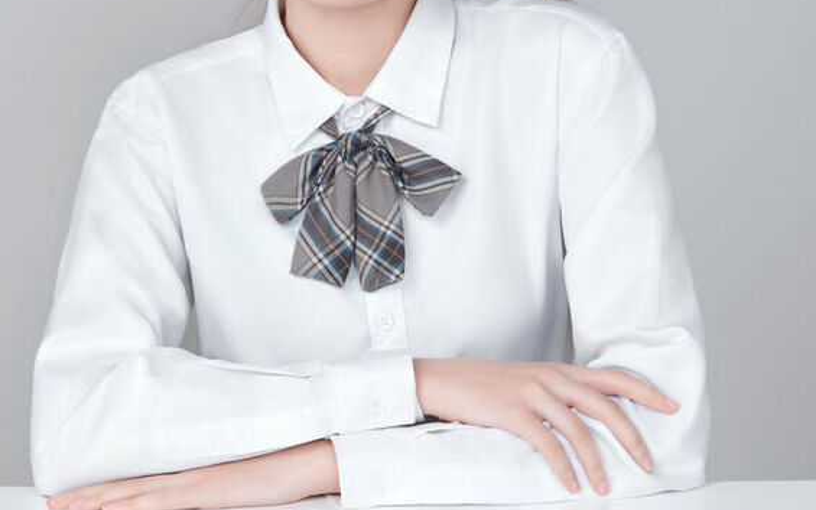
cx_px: 331
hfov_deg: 10.5
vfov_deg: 6.6
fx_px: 4425
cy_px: 91
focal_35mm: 199
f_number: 8
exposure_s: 1/125
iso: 160
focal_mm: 105
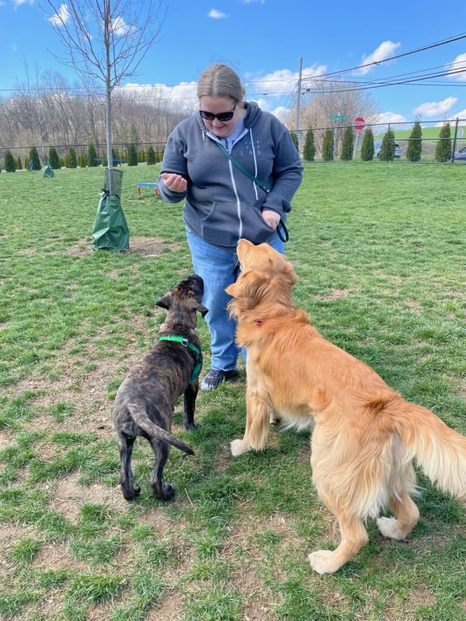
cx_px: 233
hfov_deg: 53.1
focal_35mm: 26
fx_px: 467
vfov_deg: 67.3
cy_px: 310
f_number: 1.6
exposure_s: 1/861
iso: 32
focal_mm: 4.2
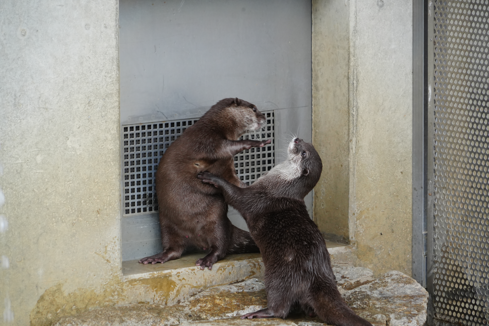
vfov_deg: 5.8
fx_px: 3219
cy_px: 163
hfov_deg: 8.7
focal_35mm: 237
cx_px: 244
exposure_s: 1/250
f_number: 10
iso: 2000
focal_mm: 237
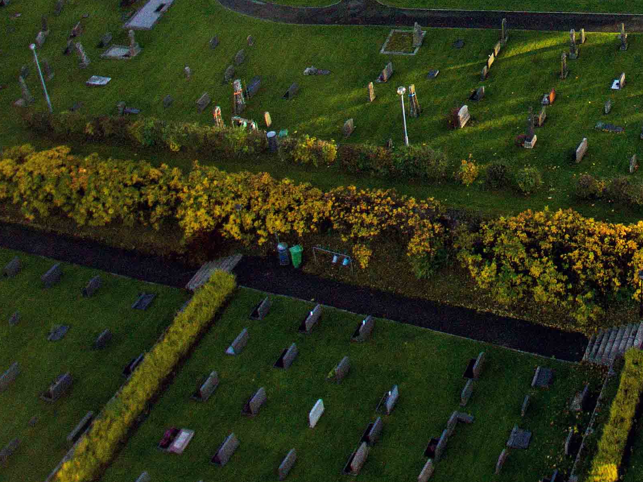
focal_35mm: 50
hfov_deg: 35.2
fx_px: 929
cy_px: -115
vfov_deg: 25.7
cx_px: 619
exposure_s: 1/640
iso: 100
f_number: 2.8
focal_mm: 3.61
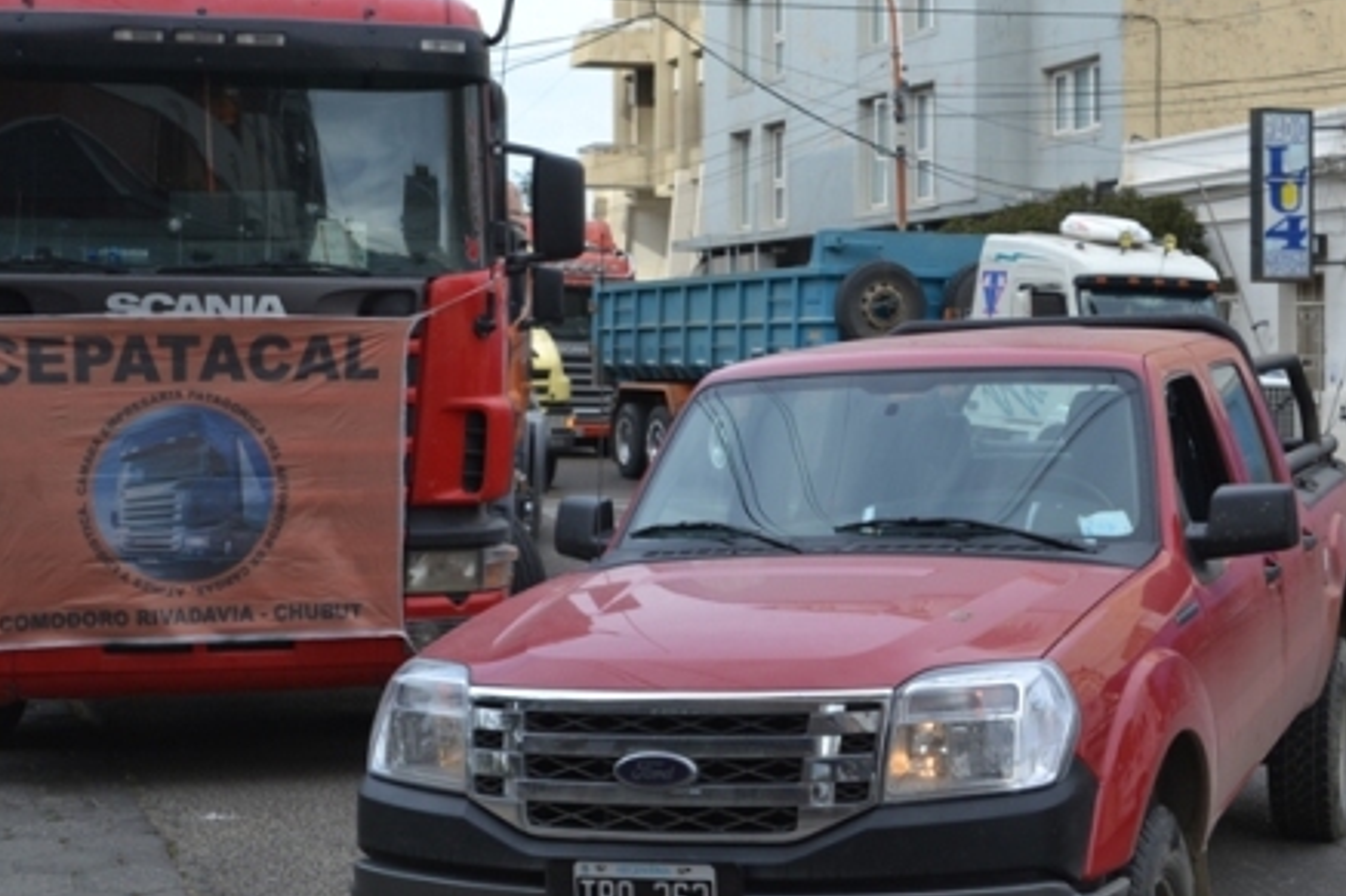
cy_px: 360
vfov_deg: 21.3
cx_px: 822
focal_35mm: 64
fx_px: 2382
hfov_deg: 31.4
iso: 100
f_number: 6.3
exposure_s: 1/160
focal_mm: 29
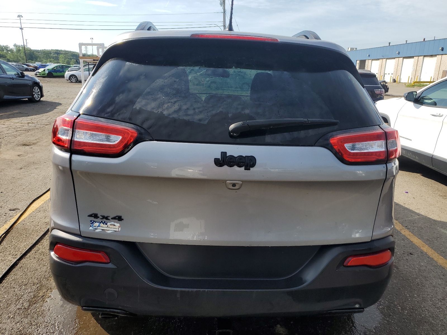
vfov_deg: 53.1
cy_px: 168
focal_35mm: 26
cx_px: 224
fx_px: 336
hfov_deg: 67.3
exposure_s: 1/3333
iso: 50
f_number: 1.5
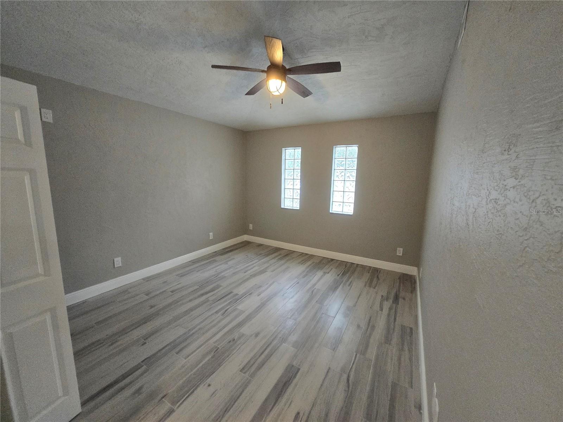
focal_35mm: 13
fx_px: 211
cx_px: 282
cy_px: 211
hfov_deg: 106.2
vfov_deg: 89.9
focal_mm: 1.7
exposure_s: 1/60
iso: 250
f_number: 2.2
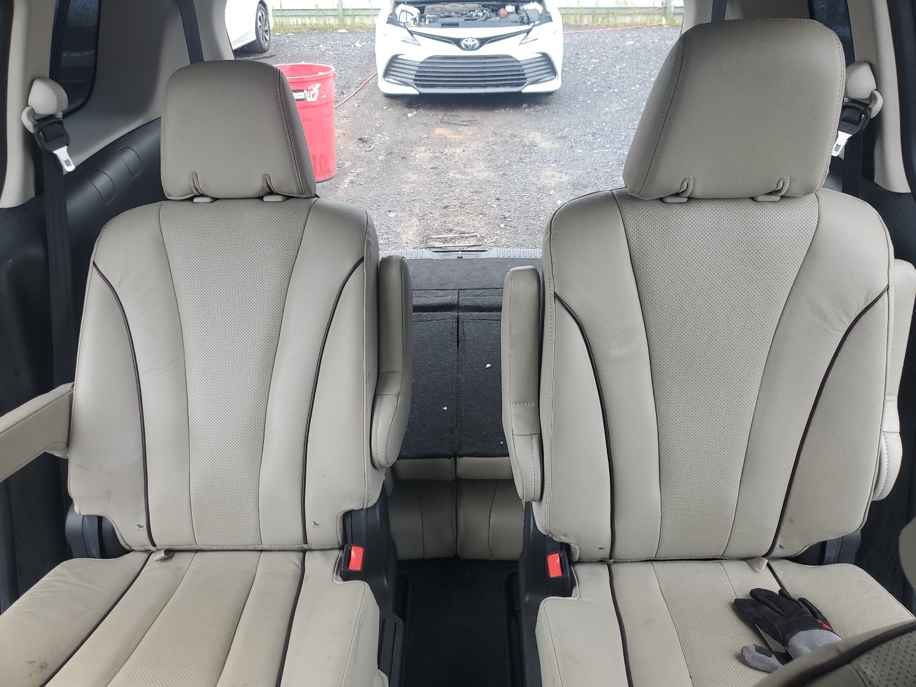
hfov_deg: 67.3
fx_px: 688
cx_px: 458
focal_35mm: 26
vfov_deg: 53.1
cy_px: 344
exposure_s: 1/143
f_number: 1.5
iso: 50
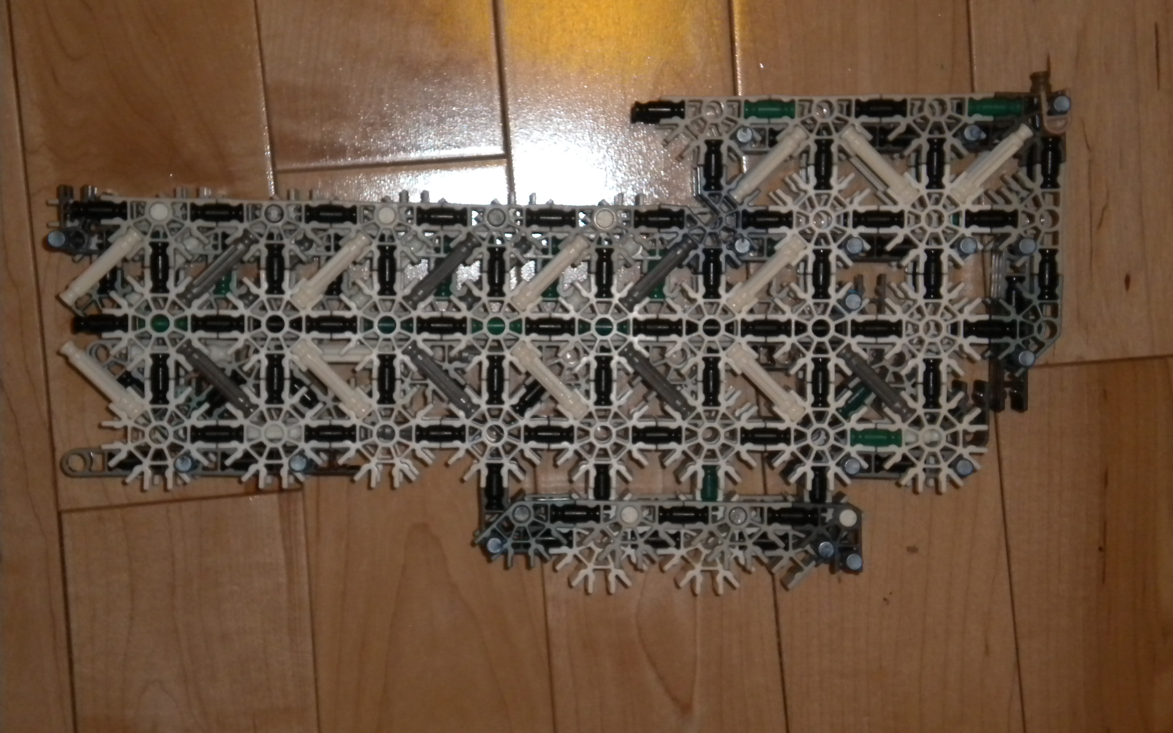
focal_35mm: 84
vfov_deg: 15.5
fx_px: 2685
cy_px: 335
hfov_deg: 24.6
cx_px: 587
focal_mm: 14.3
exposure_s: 1/60
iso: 400
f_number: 5.1
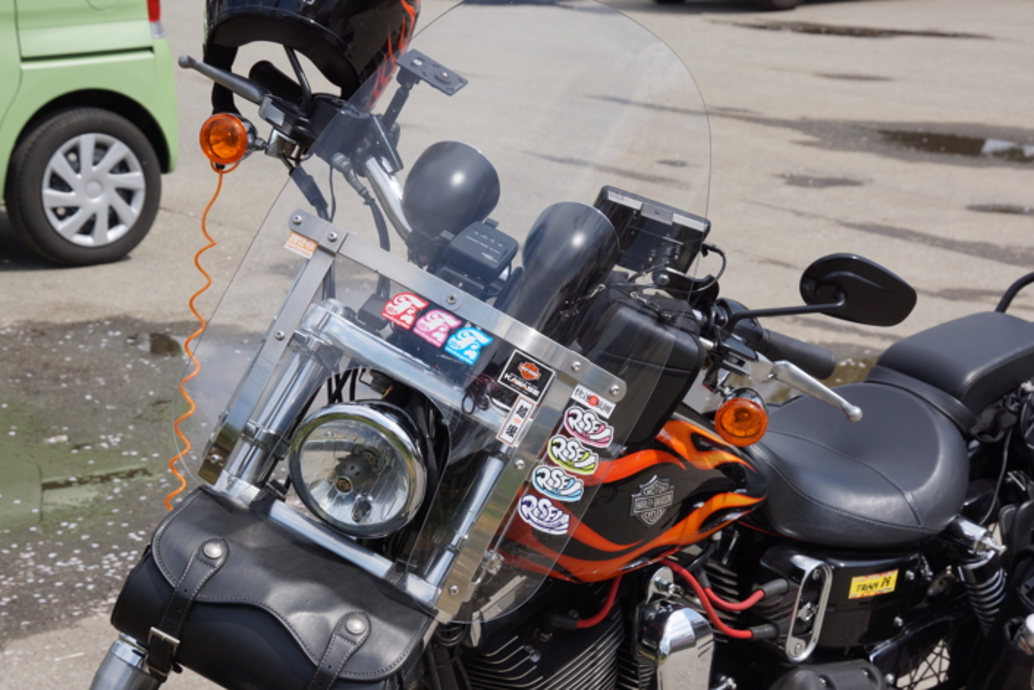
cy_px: 374
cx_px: 487
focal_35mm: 76
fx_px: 2183
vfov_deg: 17.9
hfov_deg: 26.6
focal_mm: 45
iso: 100
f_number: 9
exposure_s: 1/250
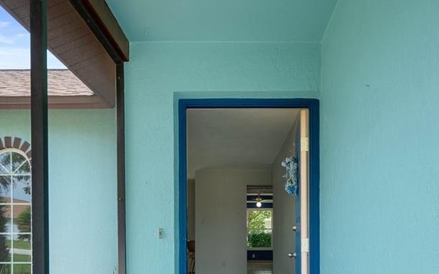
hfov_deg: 53.9
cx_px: 241
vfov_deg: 33.8
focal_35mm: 36
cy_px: 236
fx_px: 431
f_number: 8
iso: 400
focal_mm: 21
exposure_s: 1/60
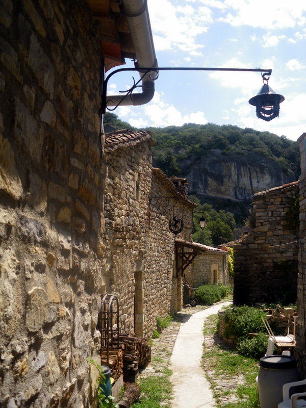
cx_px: 153
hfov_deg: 39.7
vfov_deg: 51.4
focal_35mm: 36
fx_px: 424
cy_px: 204
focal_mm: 6.3
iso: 64
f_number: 5.4
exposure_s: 1/500
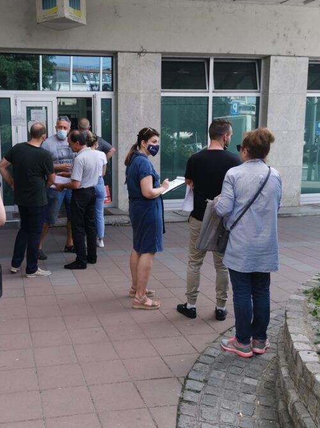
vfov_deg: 50.2
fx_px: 456
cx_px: 97
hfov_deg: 38.0
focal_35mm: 37
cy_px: 214
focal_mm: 5.56
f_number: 1.6
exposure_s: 1/535
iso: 50
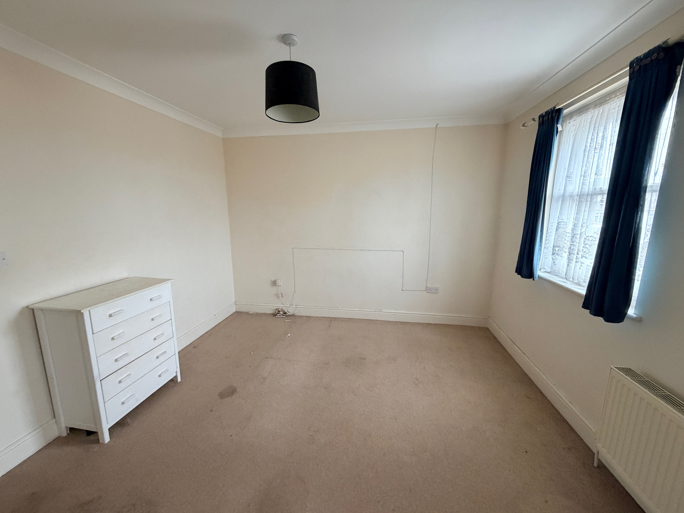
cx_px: 342
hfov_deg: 102.1
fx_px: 277
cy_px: 256
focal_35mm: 14
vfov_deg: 85.7
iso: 500
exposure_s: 1/60
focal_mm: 2.22
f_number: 2.2
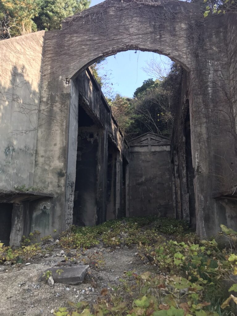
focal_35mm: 28
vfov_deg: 63.4
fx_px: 256
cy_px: 158
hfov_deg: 49.7
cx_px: 118
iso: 20
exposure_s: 1/289
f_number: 1.8
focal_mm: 3.99
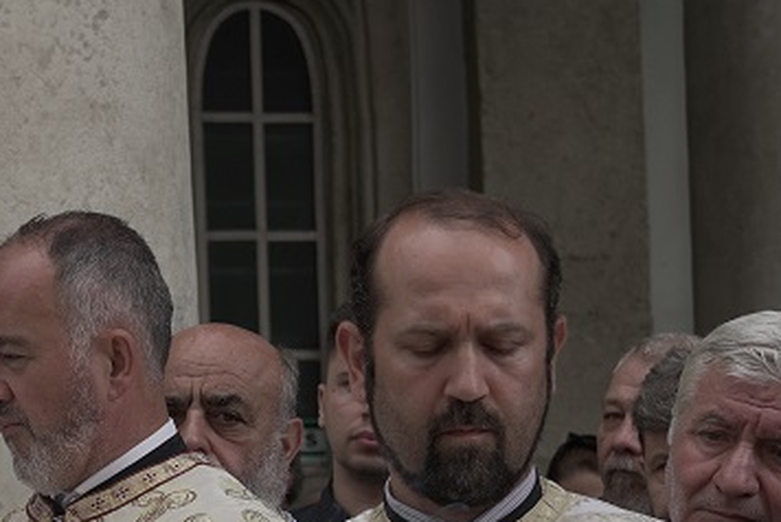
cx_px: 57
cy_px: 621
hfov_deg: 15.8
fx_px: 2779
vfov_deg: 10.6
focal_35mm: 128
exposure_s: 1/640
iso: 200
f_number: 4
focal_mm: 38
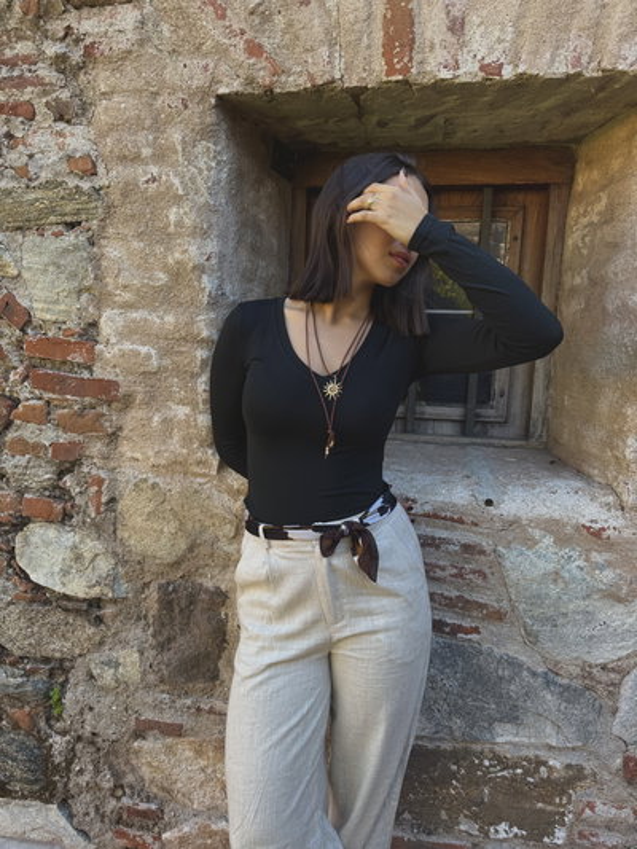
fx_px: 589
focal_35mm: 24
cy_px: 424
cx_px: 318
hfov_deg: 56.8
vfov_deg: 71.6
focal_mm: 6.76
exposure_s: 1/297
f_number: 1.78
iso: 80
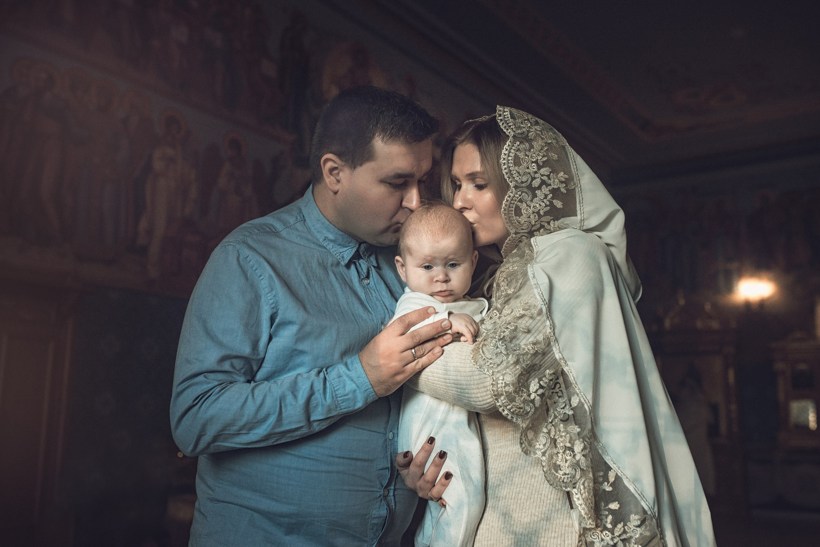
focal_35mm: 35
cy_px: 274
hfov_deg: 54.4
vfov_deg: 37.9
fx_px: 797
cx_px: 410
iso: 800
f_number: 3.5
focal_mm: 35
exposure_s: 1/400
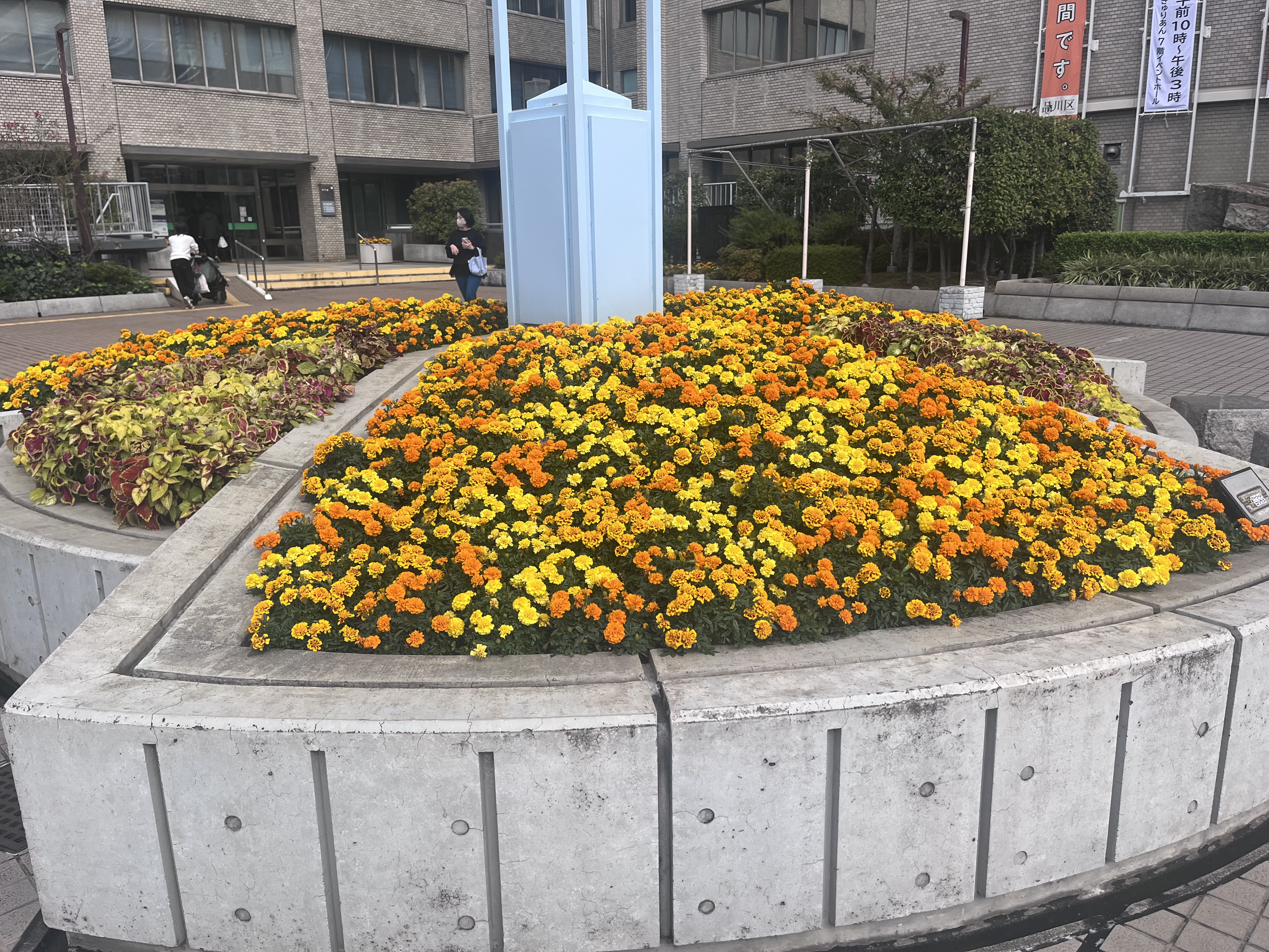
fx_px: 953
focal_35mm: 26
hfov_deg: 67.3
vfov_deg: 53.1
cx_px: 634
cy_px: 476
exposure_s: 1/2967
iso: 50
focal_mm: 5.1
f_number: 1.6
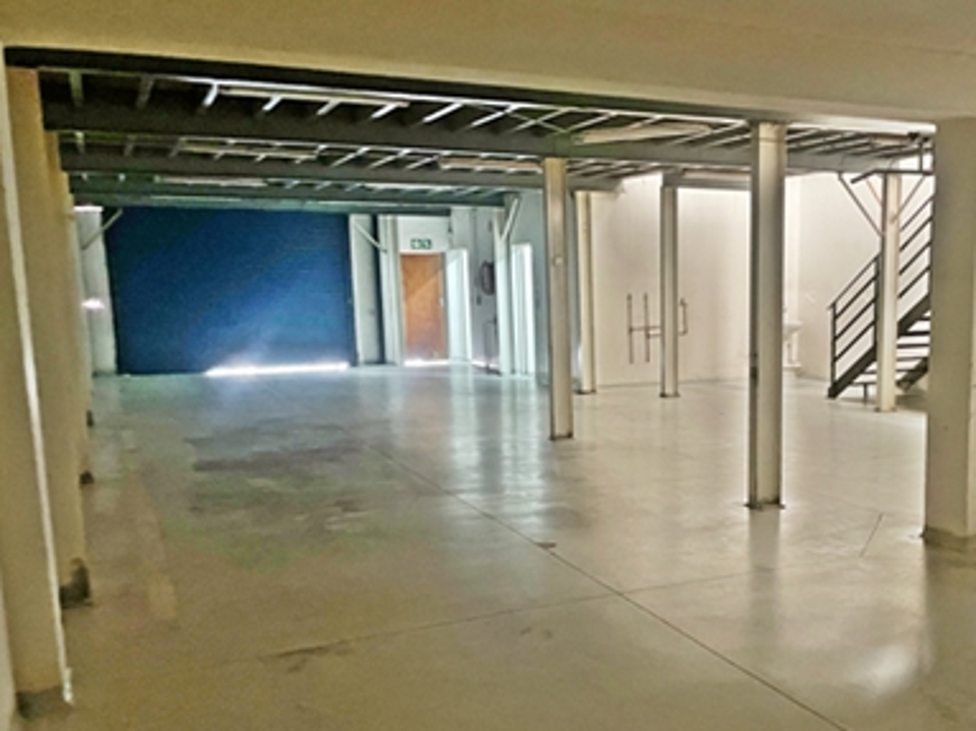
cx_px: 687
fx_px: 1043
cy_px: 444
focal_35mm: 37
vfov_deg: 38.5
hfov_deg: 48.9
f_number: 1.6
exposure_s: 1/25
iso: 800
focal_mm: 4.2
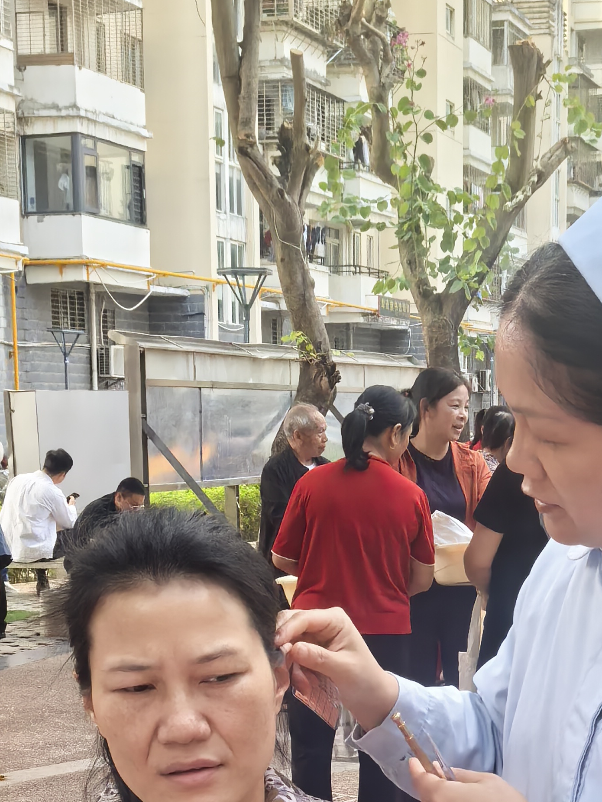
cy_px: 763
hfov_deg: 17.5
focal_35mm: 84
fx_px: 1948
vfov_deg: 22.6
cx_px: 417
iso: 400
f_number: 4
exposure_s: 1/333
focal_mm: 5.75
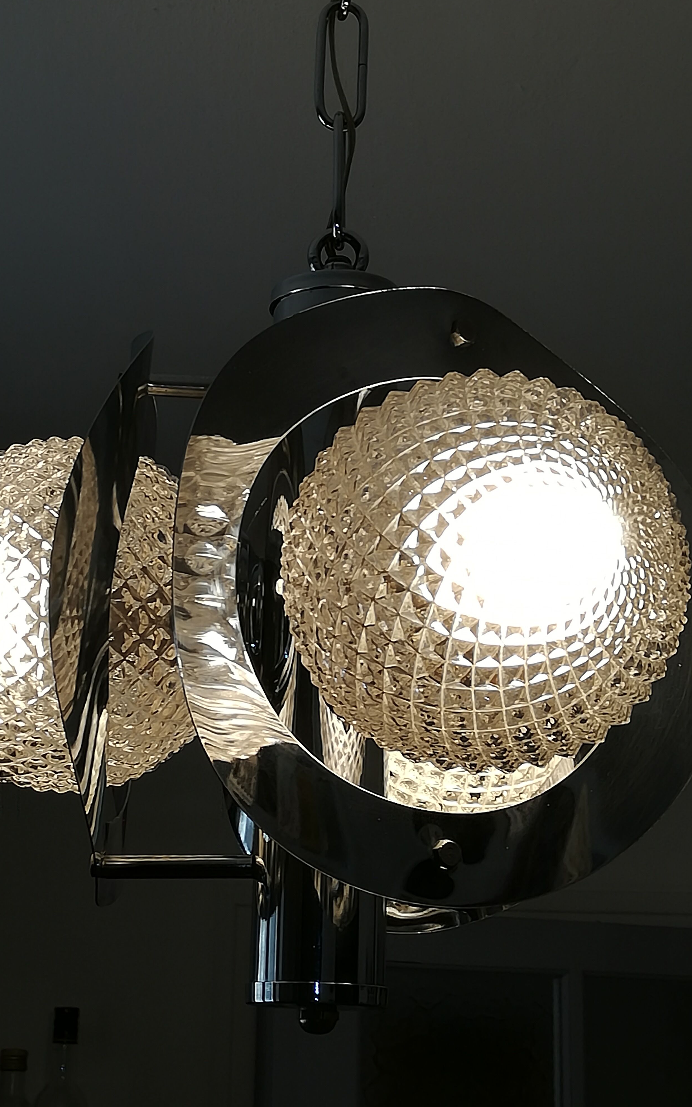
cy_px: 608
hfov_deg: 20.3
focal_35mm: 64
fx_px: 1932
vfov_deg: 32.0
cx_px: 293
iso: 50
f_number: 2.2
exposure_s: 1/60
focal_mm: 3.81
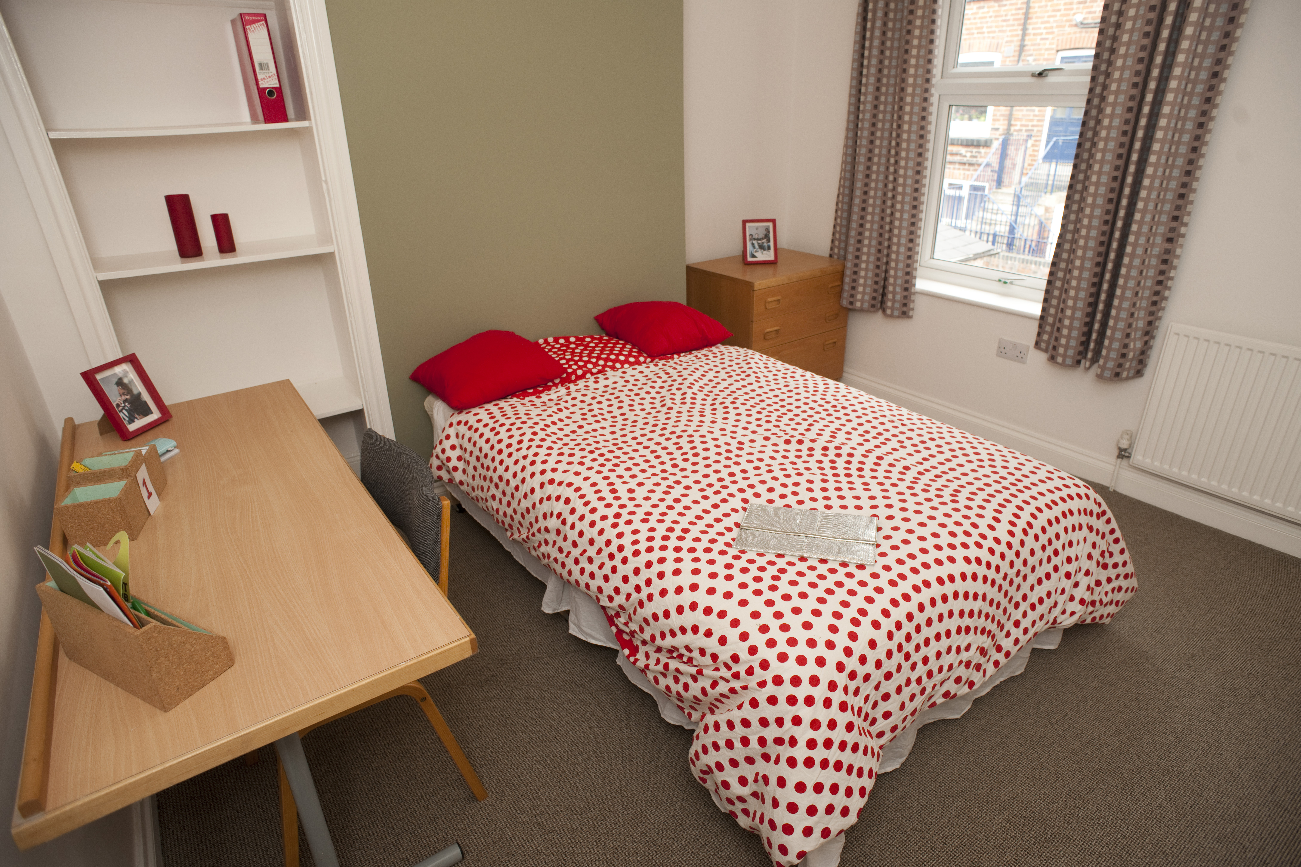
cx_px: 650
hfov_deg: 84.0
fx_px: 723
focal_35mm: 20
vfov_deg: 61.9
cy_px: 434
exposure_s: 1/60
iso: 200
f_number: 5
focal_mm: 20
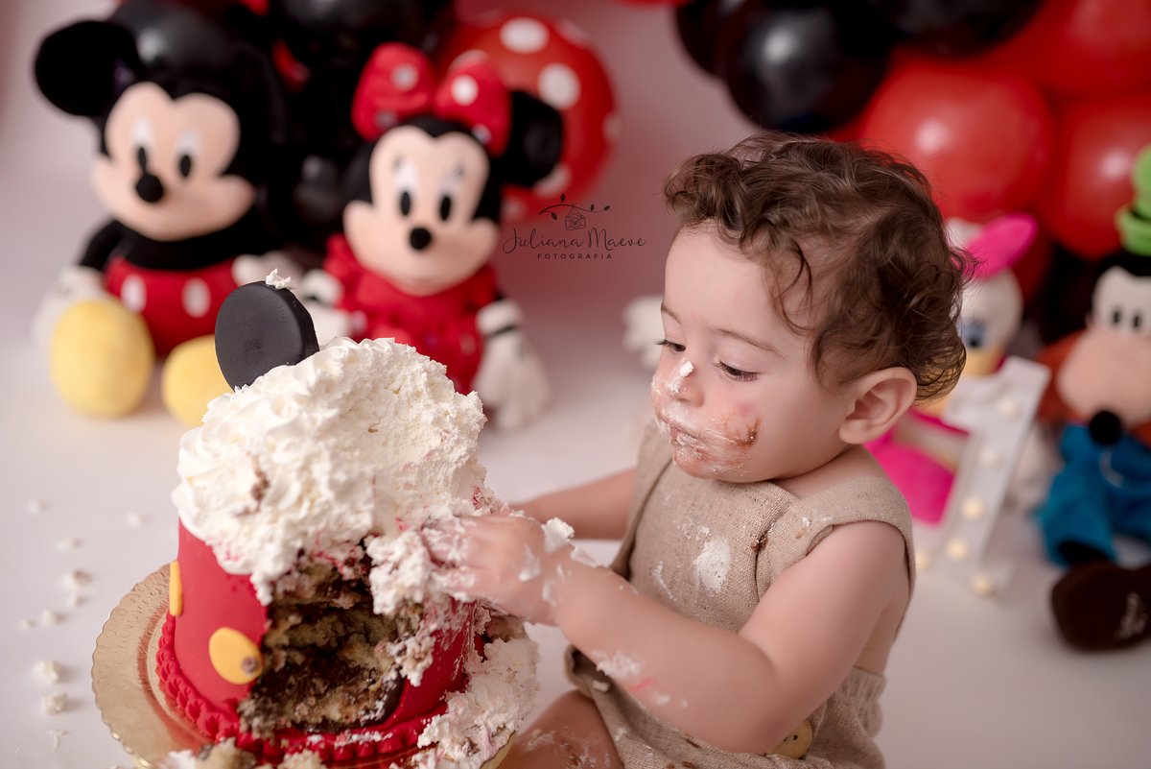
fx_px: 1119
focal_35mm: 35
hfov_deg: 54.4
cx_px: 576
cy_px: 384
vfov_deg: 37.9
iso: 125
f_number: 2.2
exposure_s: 1/125
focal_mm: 35
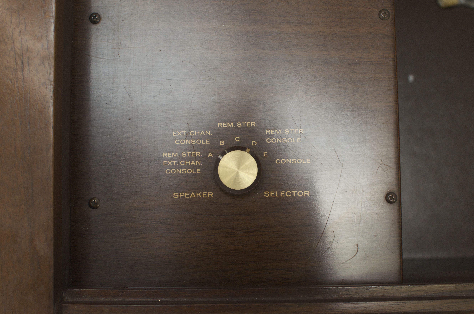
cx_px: 237
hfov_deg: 37.9
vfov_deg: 25.6
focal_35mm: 52
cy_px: 157
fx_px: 690
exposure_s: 1/125
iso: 1000
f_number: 5
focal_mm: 35
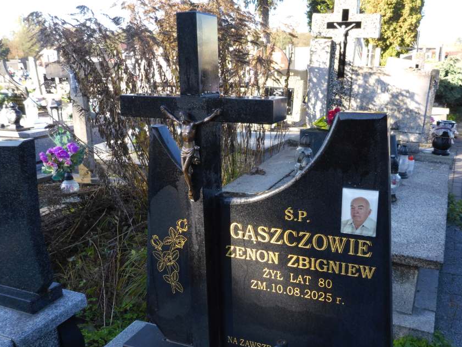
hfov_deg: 53.8
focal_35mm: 34
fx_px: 454
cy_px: 208
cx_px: 264
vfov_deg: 41.6
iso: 80
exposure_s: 1/100
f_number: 3.3
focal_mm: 4.9
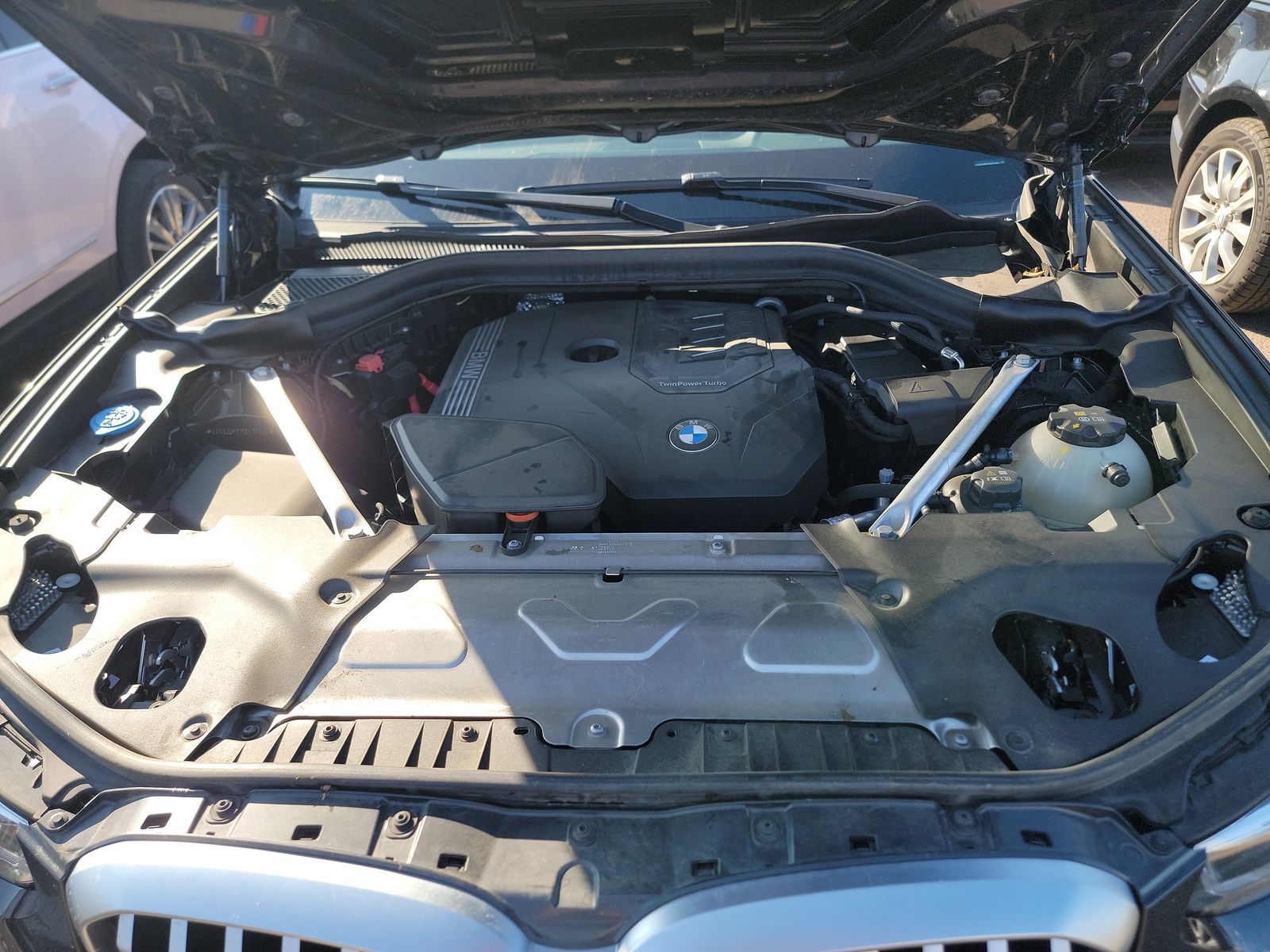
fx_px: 881
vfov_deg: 56.8
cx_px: 635
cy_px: 476
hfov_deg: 71.6
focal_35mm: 24
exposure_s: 1/256
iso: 50
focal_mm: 6.7
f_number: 1.8
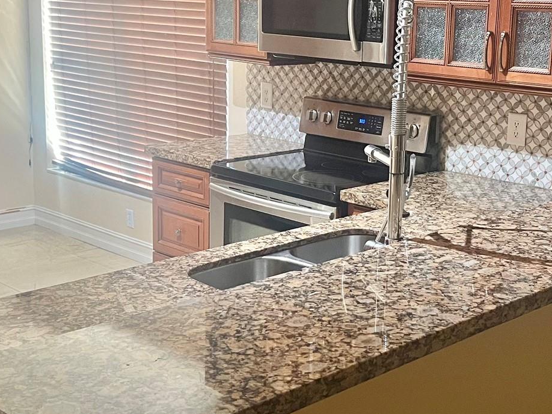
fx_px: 925
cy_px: 182
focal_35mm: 58
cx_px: 331
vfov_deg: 25.2
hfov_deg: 33.1
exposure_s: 1/60
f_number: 1.5
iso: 250
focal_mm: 5.7
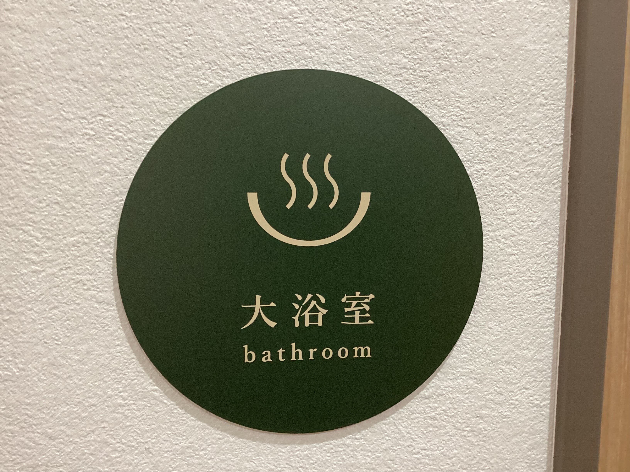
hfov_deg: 58.4
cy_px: 236
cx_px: 315
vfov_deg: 45.4
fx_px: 564
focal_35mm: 31
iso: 320
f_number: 2.4
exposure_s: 1/60
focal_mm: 3.3
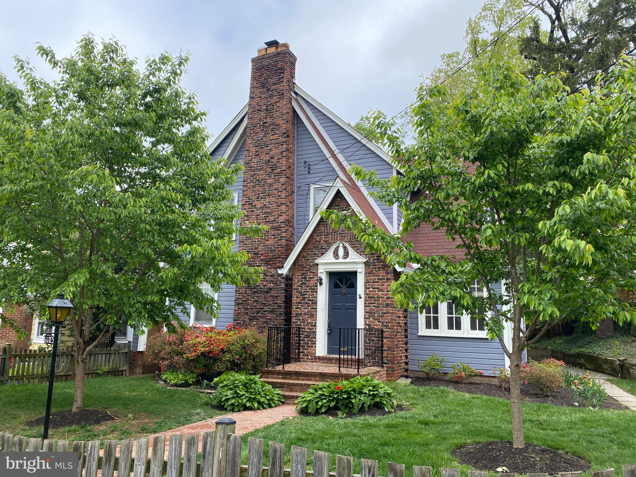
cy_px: 238
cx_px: 318
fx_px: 478
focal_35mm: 26
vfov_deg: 53.1
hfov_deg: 67.3
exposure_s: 1/782
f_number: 1.8
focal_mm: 4.25
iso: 32
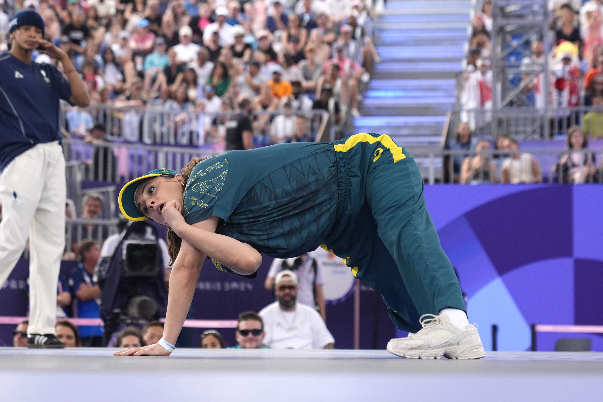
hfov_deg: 19.5
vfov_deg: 13.0
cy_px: 201
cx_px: 302
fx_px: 1759
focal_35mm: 105
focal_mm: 70
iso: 800
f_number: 3.2
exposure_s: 1/2000
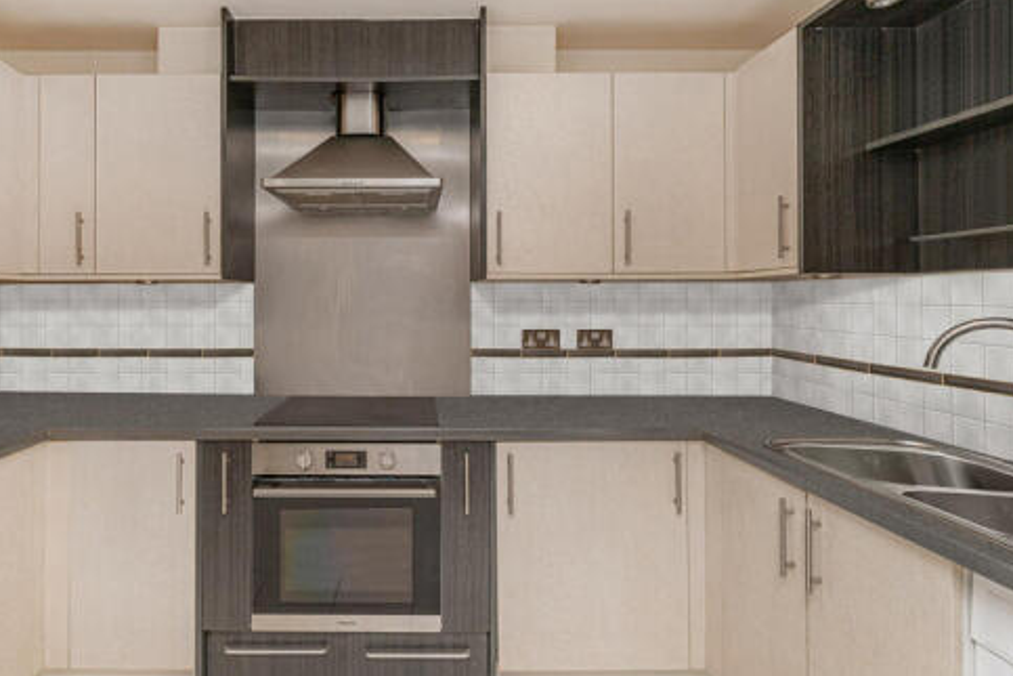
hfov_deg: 86.1
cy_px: 318
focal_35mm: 19
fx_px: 535
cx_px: 418
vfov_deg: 64.5
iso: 400
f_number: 7.1
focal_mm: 14
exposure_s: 1/60
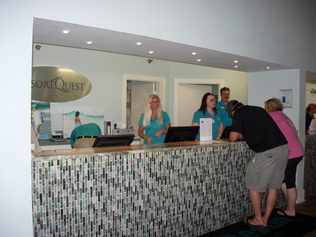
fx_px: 347
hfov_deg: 49.0
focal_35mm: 38
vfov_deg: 37.7
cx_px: 158
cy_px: 118
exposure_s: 1/76.1
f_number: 2.8
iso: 94
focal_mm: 7.8
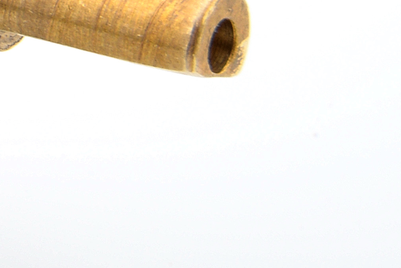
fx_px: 5626
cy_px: -267
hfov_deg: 4.0
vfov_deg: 2.7
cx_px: -642
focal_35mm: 505
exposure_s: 1/125
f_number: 32
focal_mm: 85
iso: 100
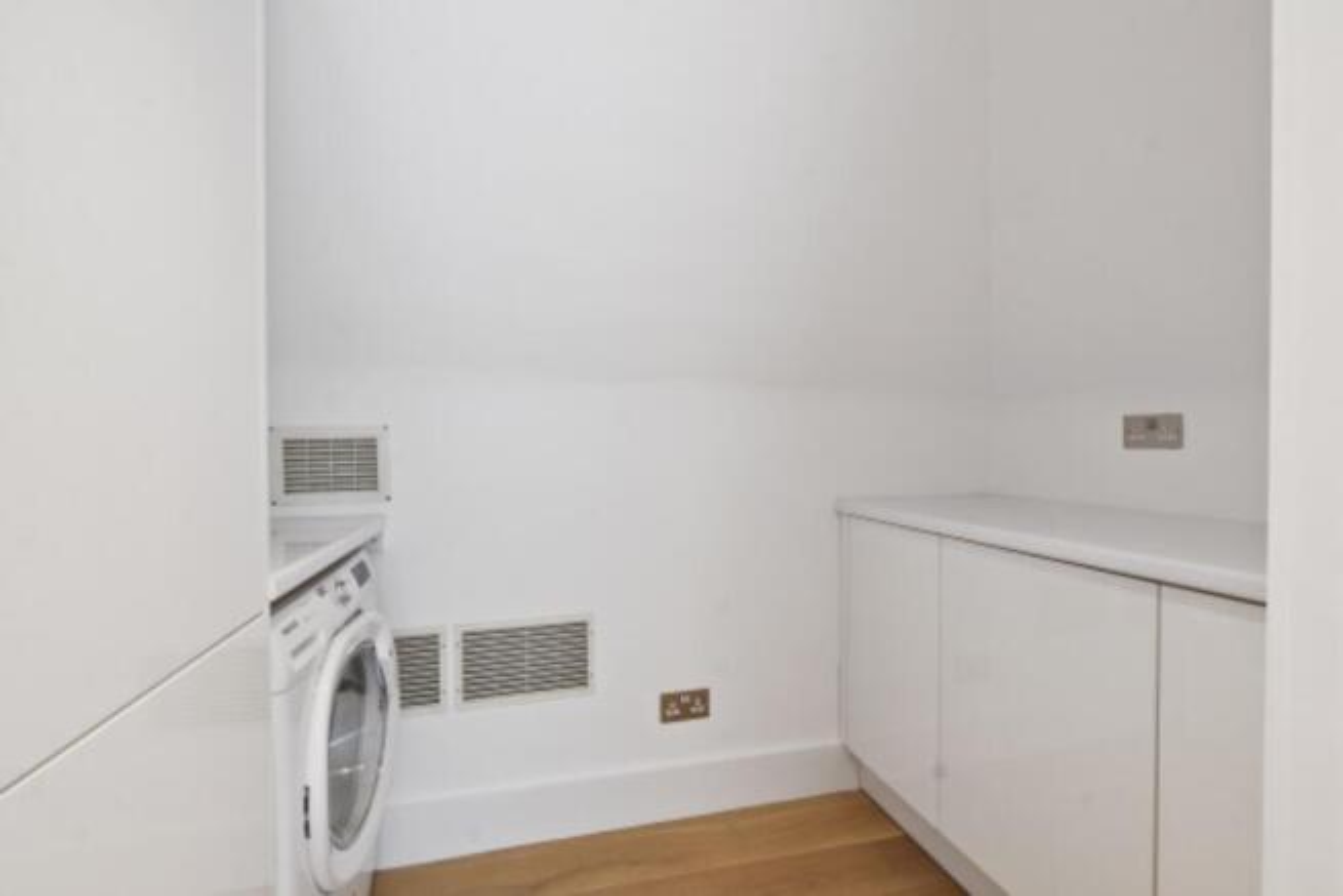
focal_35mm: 15
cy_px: 448
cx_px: 672
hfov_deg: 100.4
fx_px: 560
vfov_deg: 77.4
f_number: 8
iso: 250
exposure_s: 1/2
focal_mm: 10
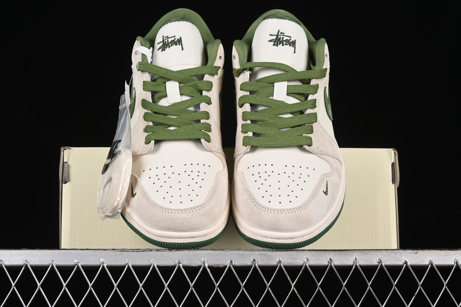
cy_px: 154
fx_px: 960
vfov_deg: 18.2
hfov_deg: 27.0
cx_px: 230
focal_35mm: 75
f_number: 8
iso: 160
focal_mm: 50
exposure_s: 1/80
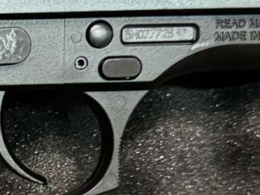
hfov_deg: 11.3
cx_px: -176
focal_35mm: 165
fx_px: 1239
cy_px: 302
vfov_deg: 8.8
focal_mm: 6.76
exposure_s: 1/50
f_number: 1.78
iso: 640
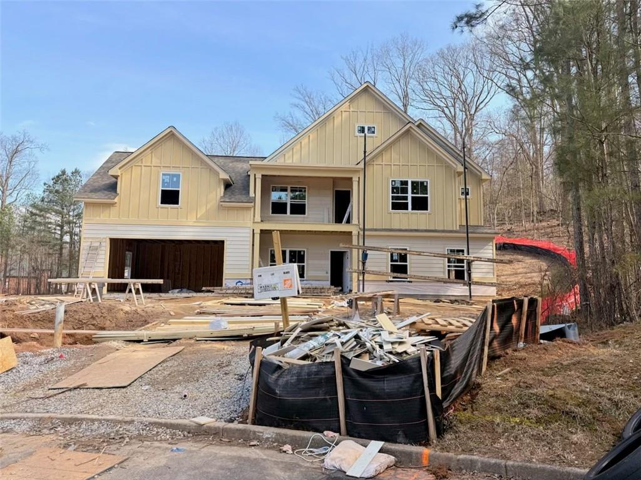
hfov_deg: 71.6
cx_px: 320
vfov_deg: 56.8
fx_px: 444
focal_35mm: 24
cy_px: 240
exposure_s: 1/1812
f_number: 1.78
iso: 80
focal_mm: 6.76
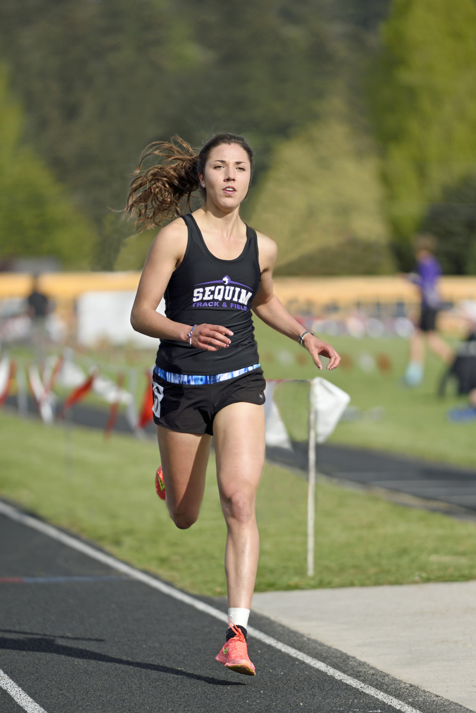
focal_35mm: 200
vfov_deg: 10.3
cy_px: 356
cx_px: 238
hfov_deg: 6.9
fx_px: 3962
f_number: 2.8
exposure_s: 1/4000
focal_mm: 200
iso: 200
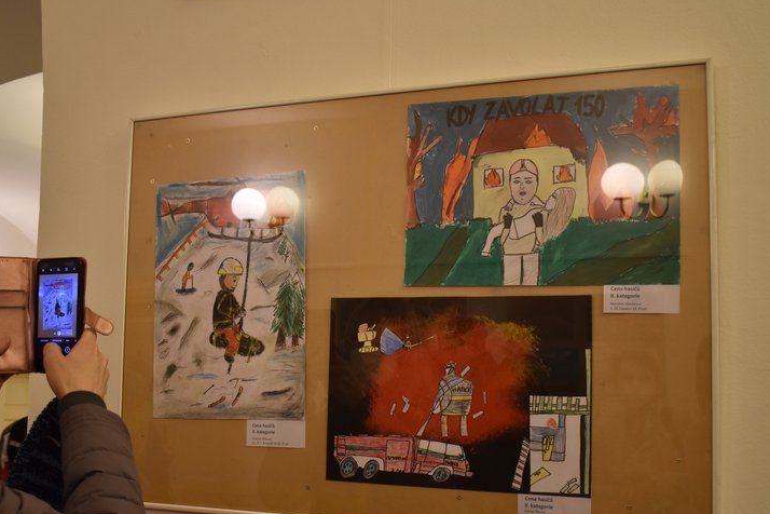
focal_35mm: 42
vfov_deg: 31.8
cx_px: 330
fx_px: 898
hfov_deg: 46.3
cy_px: 299
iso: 360
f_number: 3.8
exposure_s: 1/30
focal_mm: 20
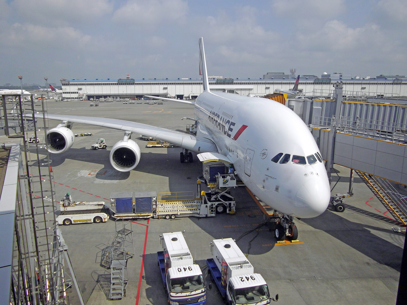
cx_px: 204
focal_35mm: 27
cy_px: 152
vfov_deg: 51.4
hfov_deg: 65.3
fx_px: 317
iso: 100
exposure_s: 1/800
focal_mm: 4.9
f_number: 3.2
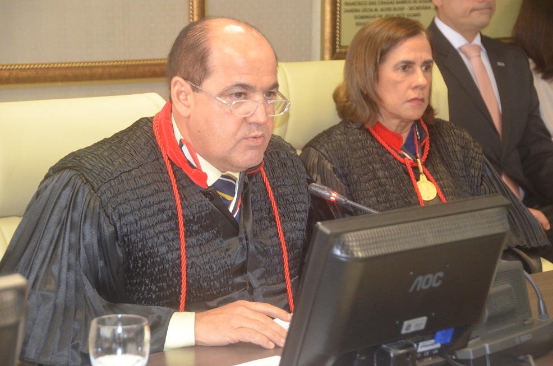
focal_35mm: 112
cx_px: 276
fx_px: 1724
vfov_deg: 12.1
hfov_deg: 18.2
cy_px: 183
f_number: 5
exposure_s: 1/60
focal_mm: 75
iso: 2800
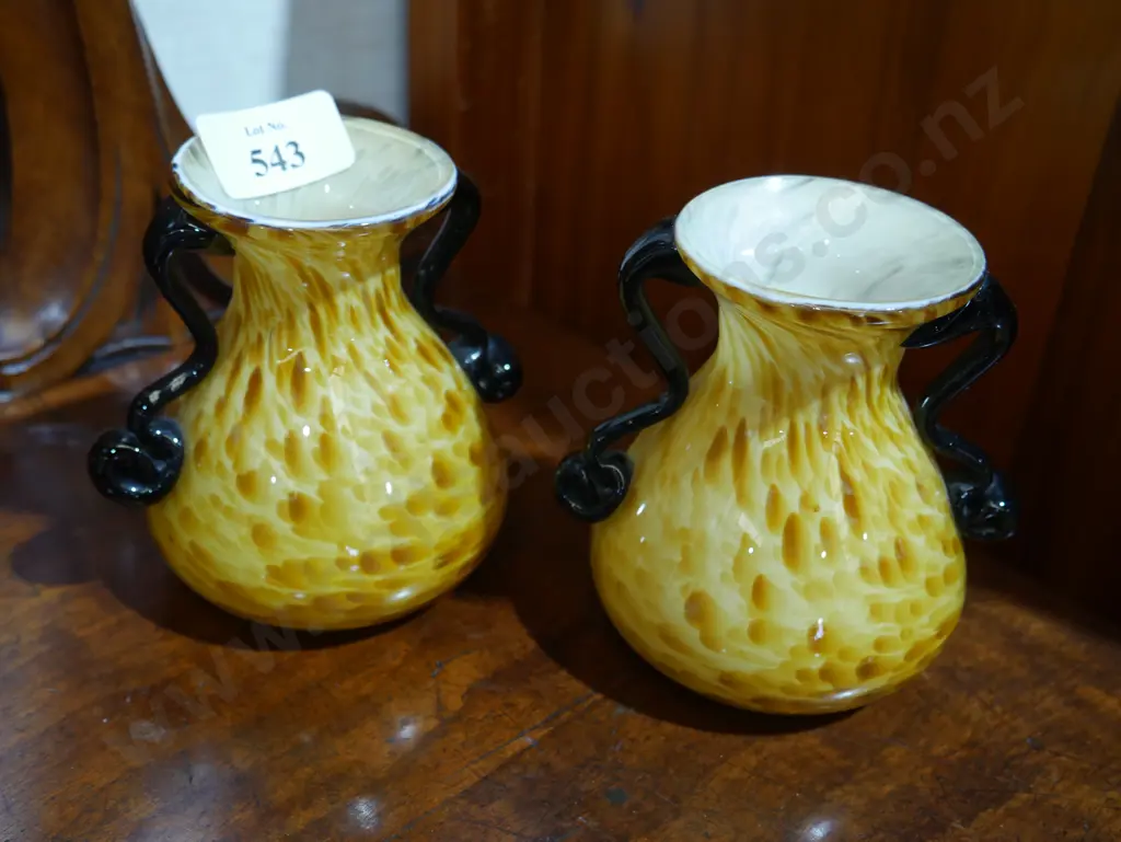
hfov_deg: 46.8
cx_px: 560
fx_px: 1296
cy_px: 421
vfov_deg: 36.0
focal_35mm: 40
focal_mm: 20
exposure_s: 1/60
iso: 800
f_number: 4.5
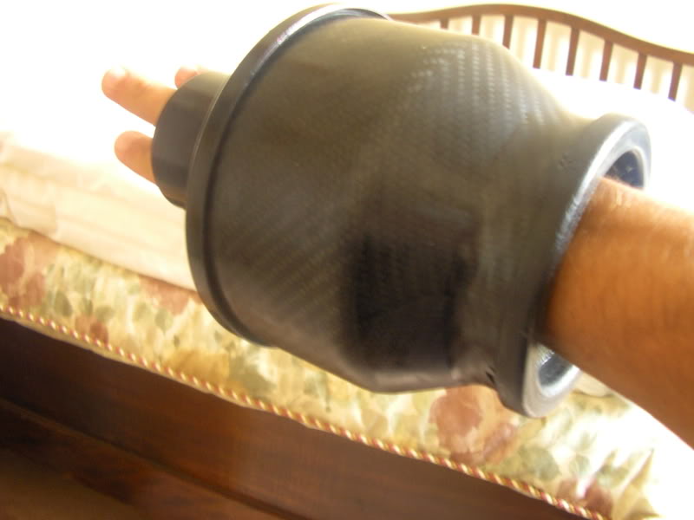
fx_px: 762
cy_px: 260
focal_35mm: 38
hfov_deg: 49.0
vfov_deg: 37.7
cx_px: 347
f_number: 2.9
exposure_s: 1/4
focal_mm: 5.8
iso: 200
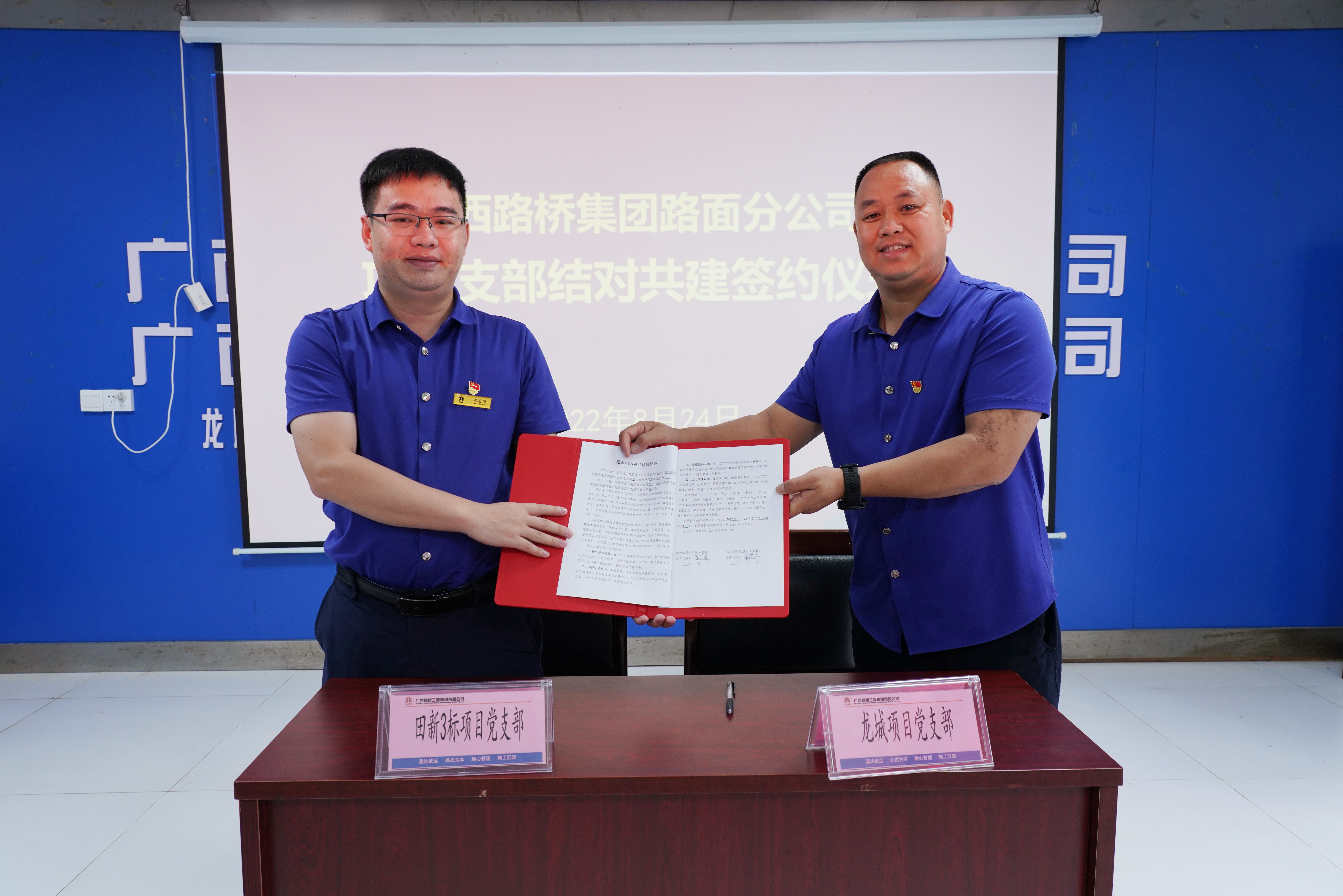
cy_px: 448
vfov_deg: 53.1
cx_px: 672
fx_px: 895
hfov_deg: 73.7
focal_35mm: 24
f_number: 8
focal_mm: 24
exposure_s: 1/20
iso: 800
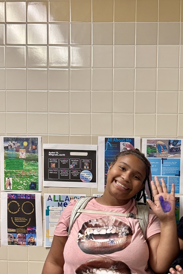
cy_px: 233
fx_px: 343
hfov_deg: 28.9
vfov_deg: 41.1
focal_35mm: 45
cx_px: 159
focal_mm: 6.76
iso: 400
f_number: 1.78
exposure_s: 1/60
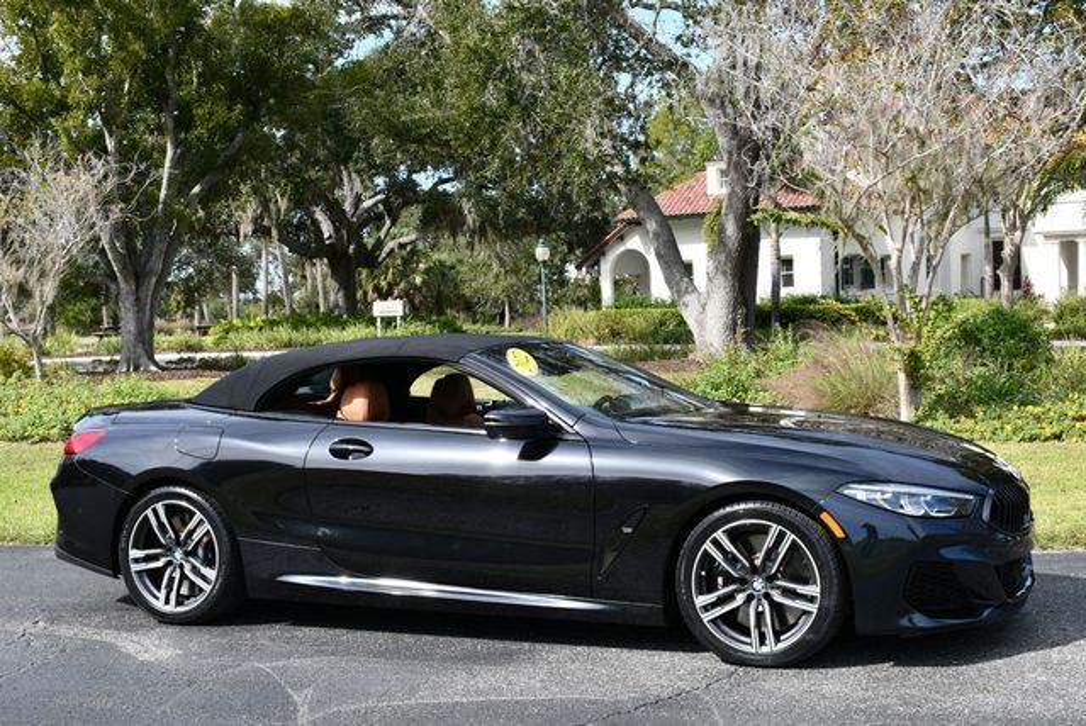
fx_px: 1510
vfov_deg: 27.0
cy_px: 363
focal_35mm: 50
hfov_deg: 39.6
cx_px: 543
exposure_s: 1/250
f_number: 8
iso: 160
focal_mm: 25
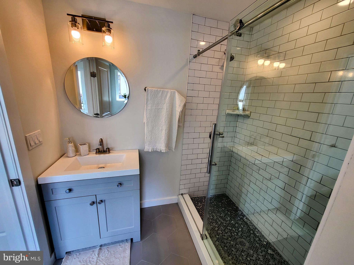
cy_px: 132
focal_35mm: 13
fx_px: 133
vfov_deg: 89.9
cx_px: 177
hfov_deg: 106.2
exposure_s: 1/60
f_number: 2.2
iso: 32
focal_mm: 1.74
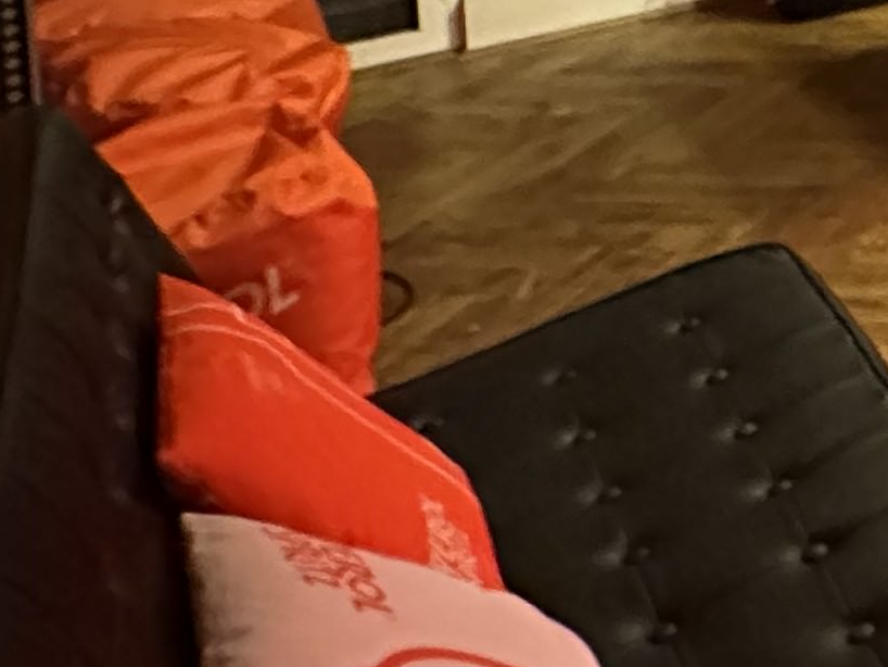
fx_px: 1771
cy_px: -462
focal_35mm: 69
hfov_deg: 19.8
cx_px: 1640
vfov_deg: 17.9
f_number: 2.2
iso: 2000
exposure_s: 1/29
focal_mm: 2.22
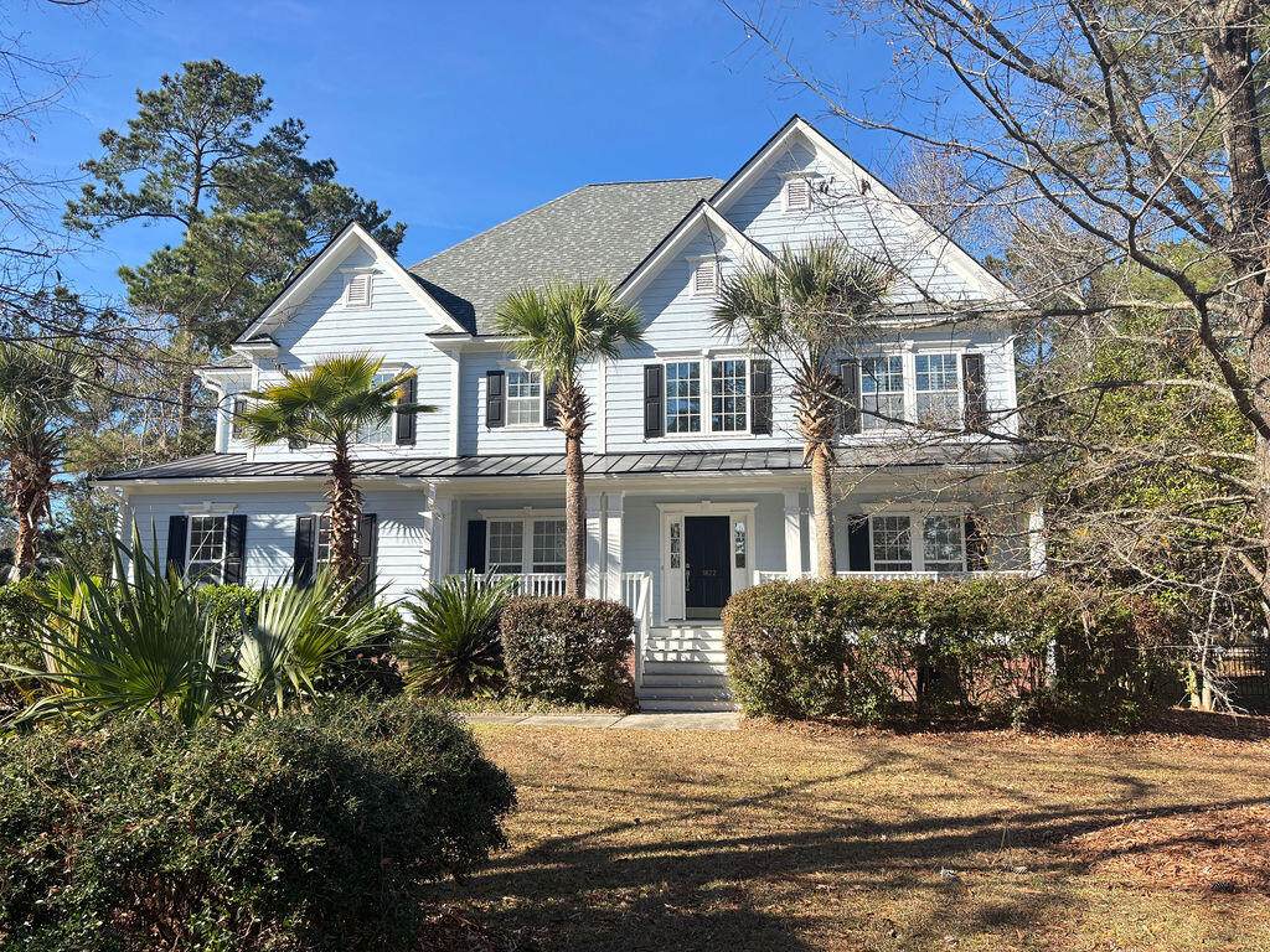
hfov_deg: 67.3
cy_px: 476
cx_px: 635
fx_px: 954
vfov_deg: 53.1
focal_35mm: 26
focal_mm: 5.96
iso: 50
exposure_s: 1/1115
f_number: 1.6
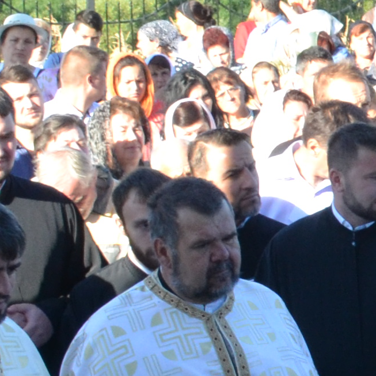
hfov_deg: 9.8
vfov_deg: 10.8
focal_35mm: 162
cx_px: 831
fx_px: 1991
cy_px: 219
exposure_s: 1/100
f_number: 13
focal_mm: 18
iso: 800
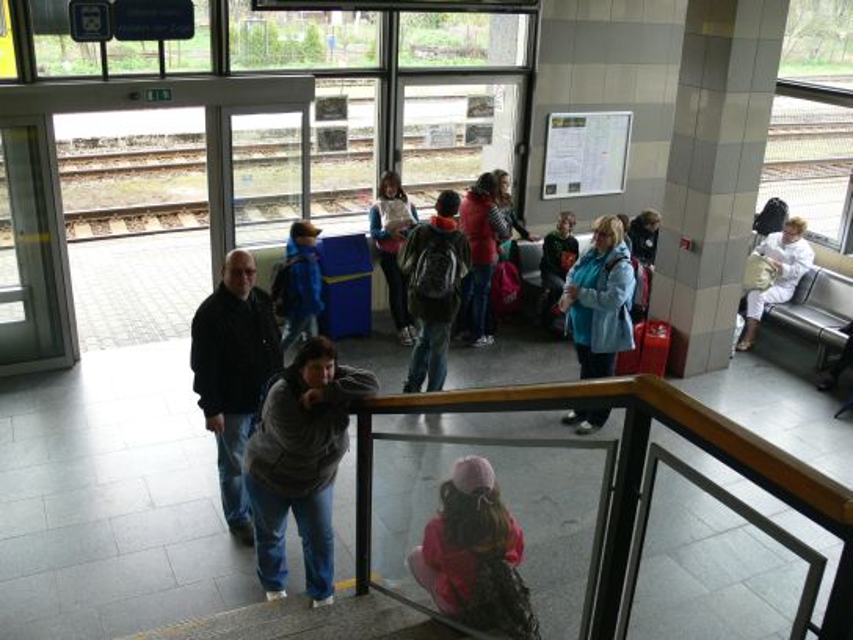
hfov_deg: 52.6
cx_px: 426
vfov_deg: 40.7
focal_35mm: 35
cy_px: 320
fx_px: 862
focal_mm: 7.4
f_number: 2.8
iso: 100
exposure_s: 1/50
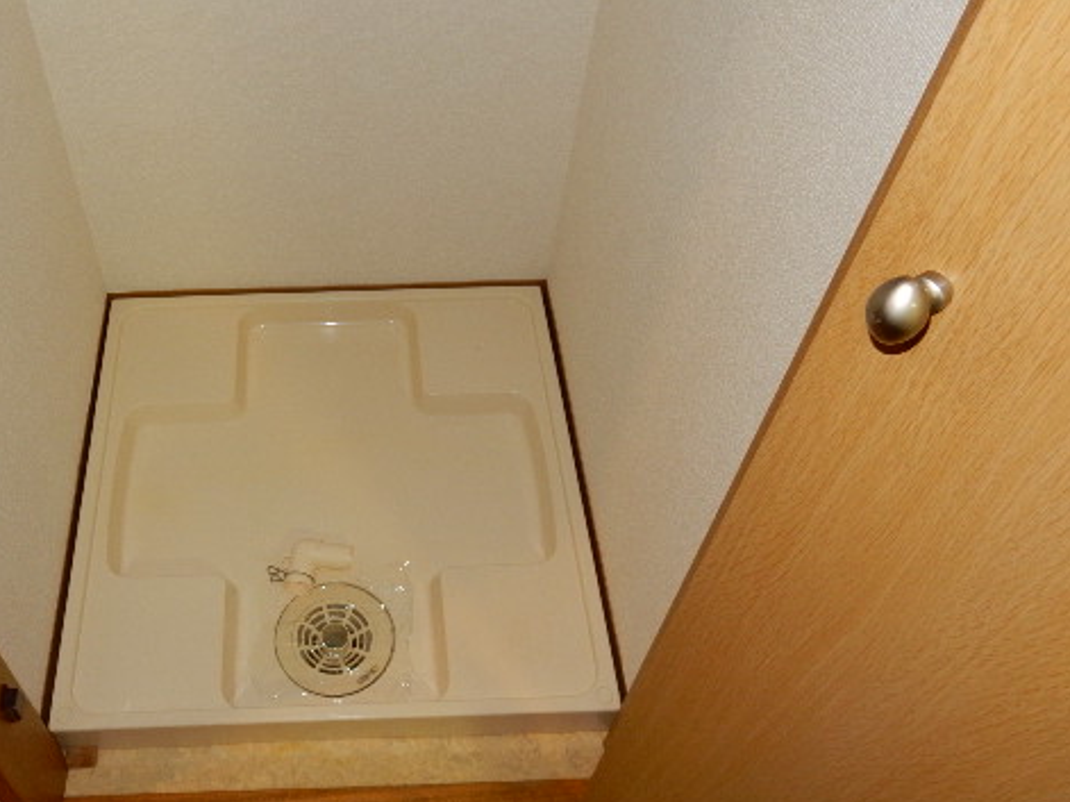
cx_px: 357
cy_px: 325
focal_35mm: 34
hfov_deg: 52.9
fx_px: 1051
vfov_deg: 41.6
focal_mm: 4.5
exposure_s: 1/30
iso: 200
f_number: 3.7
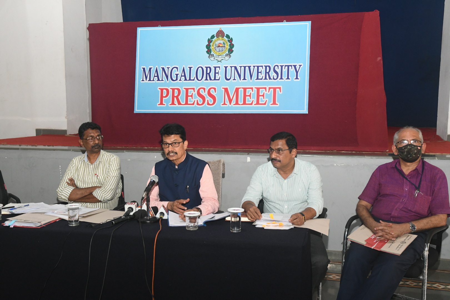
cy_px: 150
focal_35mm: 39
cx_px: 225
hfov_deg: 49.6
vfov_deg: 34.2
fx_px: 487
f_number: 5.6
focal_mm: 26
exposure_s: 1/125
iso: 2000
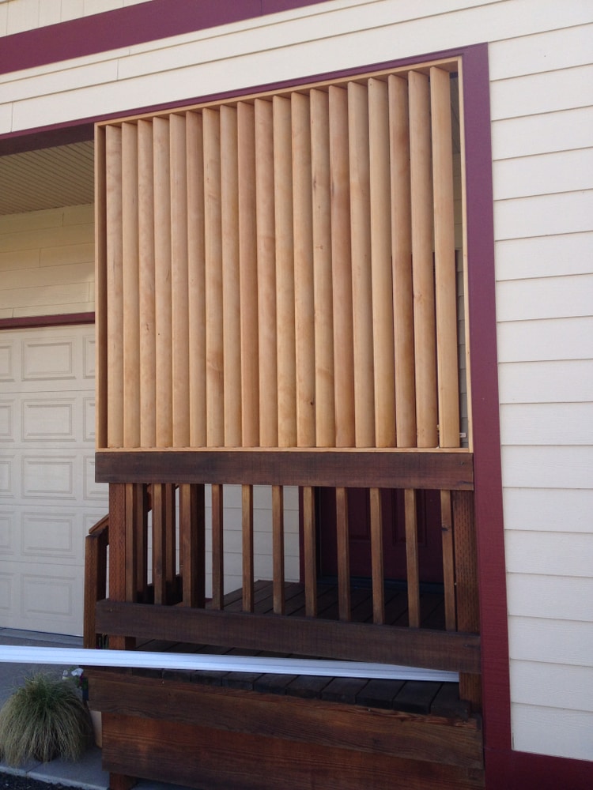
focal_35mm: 35
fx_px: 799
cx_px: 296
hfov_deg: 40.7
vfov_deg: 52.6
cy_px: 395
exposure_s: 1/485
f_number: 2.4
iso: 50
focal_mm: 4.28
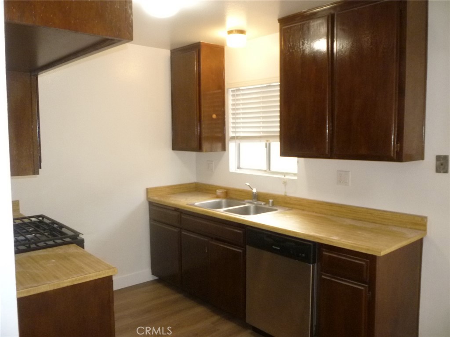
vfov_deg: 48.2
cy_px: 168
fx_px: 377
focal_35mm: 29
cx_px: 225
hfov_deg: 61.7
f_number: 3.3
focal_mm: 5.2
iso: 400
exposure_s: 1/30
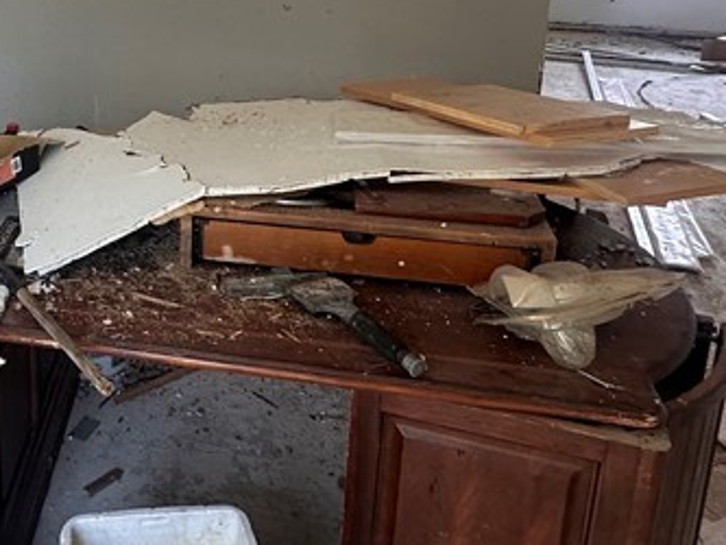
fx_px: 902
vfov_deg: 32.0
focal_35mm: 43
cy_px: 57
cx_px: 94
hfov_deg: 41.0
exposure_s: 1/99
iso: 125
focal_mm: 2.22
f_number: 2.2
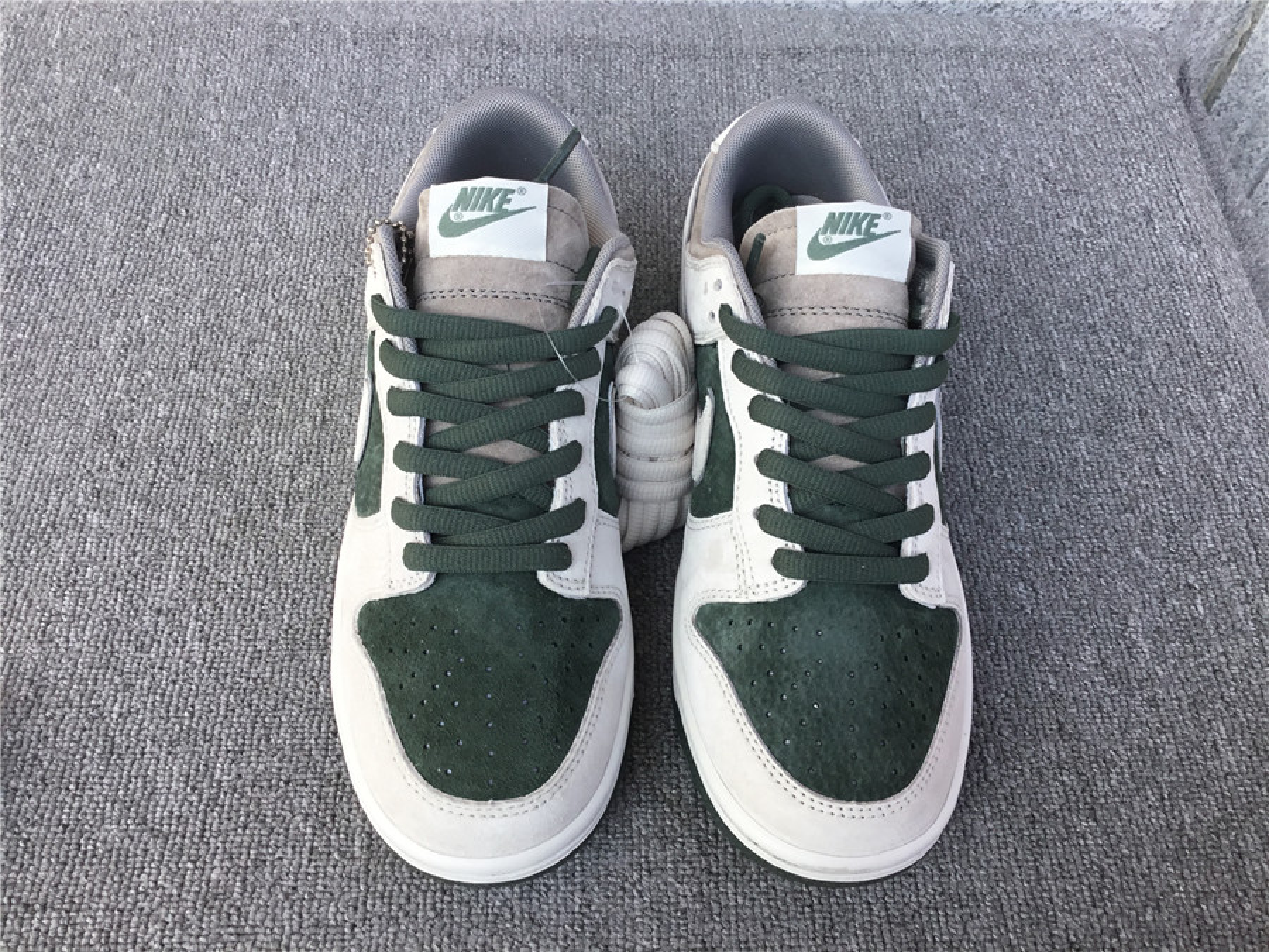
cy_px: 476
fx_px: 1136
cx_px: 634
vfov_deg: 45.4
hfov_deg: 58.4
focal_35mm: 31
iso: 25
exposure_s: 1/306
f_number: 2.4
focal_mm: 3.3
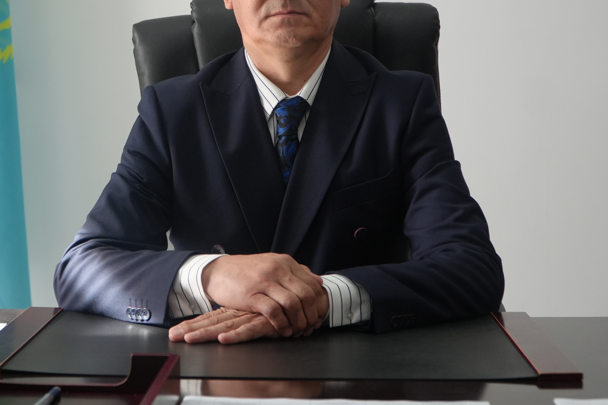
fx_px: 1283
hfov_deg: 26.5
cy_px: 92
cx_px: 215
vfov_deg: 17.8
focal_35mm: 76
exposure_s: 1/160
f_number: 4
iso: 640
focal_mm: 32
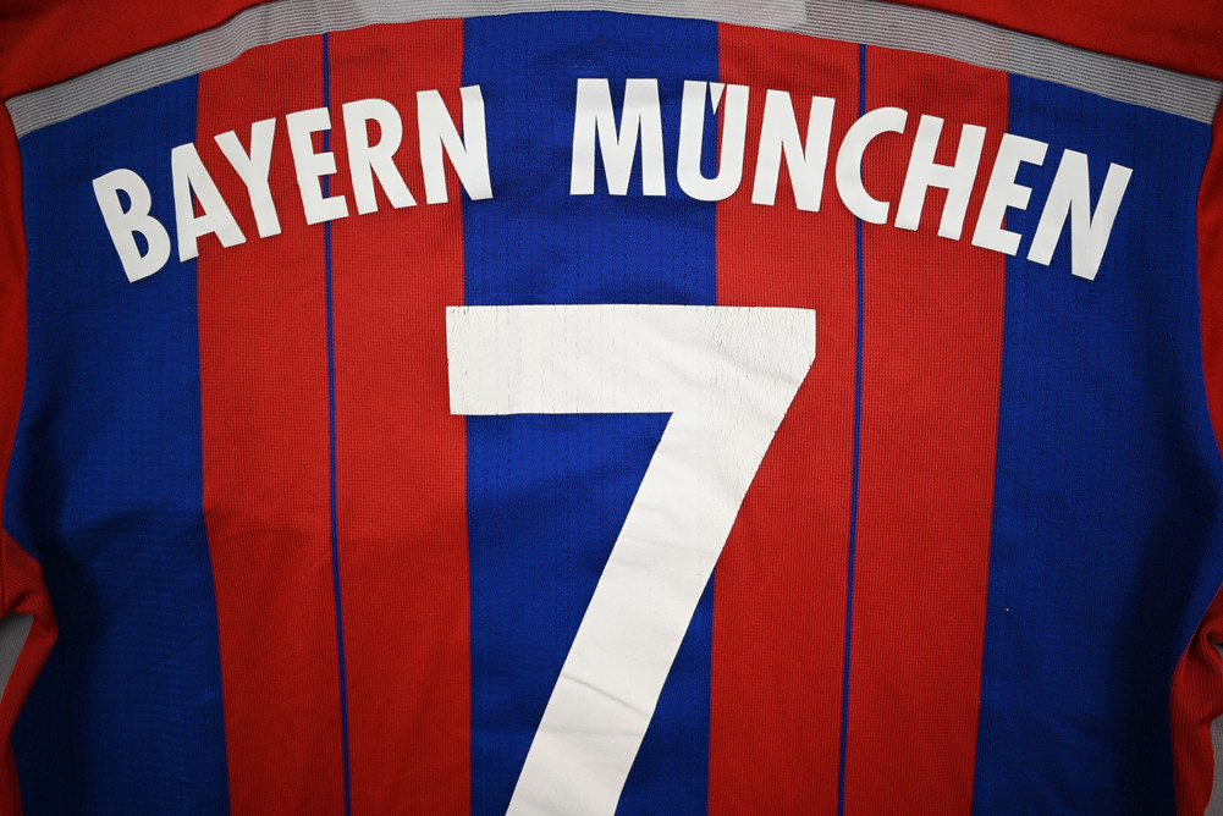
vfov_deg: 45.0
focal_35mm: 29
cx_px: 612
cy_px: 408
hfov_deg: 63.6
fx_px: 985
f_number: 4.8
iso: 200
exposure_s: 1/125
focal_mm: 29
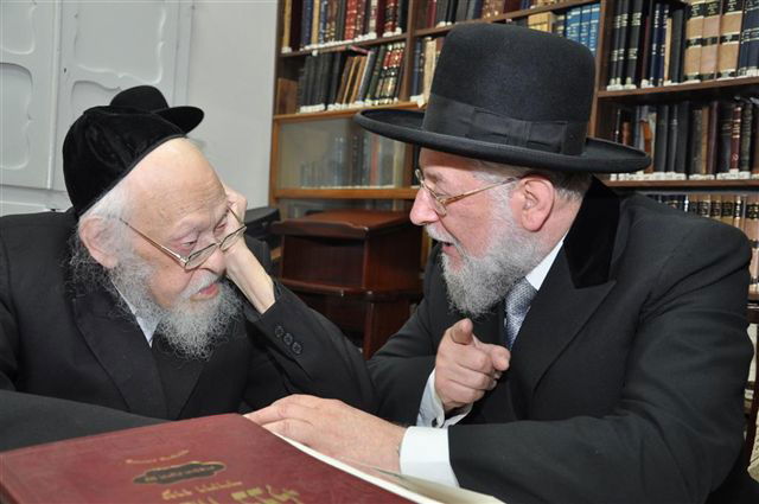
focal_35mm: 38
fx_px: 790
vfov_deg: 35.4
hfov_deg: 51.3
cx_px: 380
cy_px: 252
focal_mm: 25
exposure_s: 1/60
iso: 640
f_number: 5
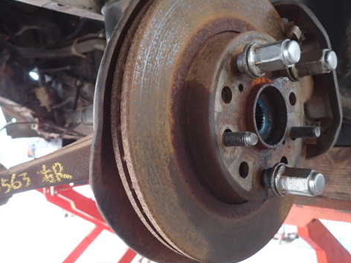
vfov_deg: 44.2
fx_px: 325
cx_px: 127
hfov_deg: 56.0
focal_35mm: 32
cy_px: 131
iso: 200
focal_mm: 4.5
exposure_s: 1/50
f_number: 2
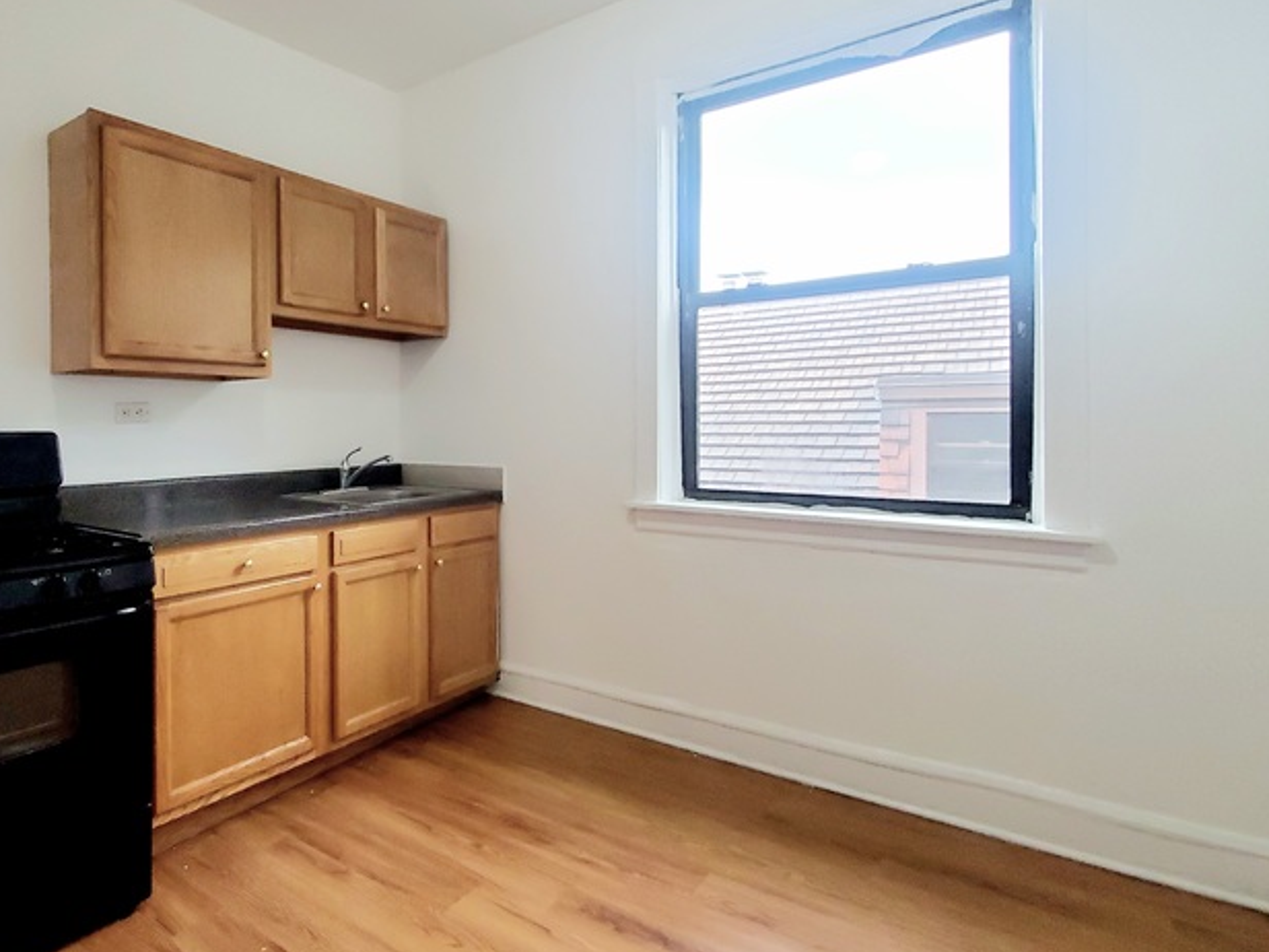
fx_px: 697
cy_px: 409
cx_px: 499
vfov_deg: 68.3
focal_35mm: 19
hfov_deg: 83.5
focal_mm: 1.8
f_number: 2.2
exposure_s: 1/60.2
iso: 250
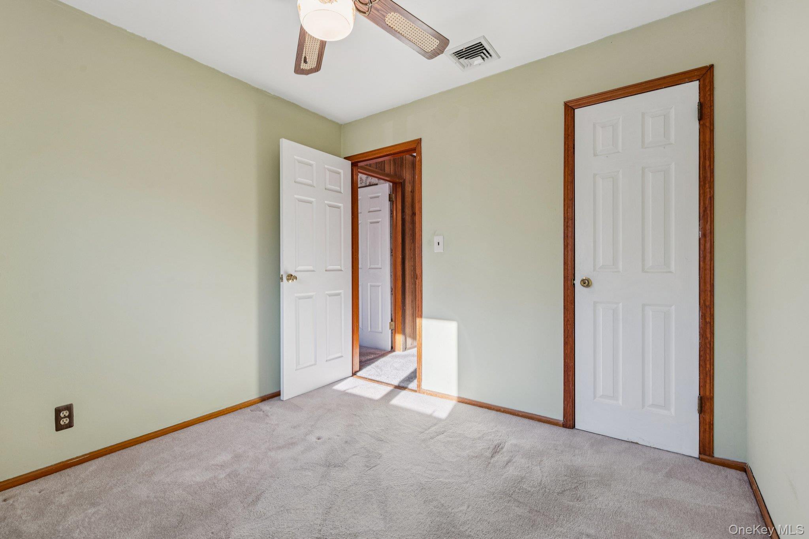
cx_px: 404
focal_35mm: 16
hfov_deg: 96.7
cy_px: 270
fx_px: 360
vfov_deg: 73.7
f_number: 8
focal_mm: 16
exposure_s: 1/80
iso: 250
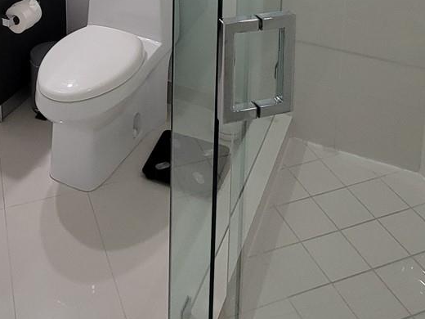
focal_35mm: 40
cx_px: 126
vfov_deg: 27.6
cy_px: -130
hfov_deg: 45.7
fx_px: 491
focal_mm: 2.2
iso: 320
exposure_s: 1/60
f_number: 2.2
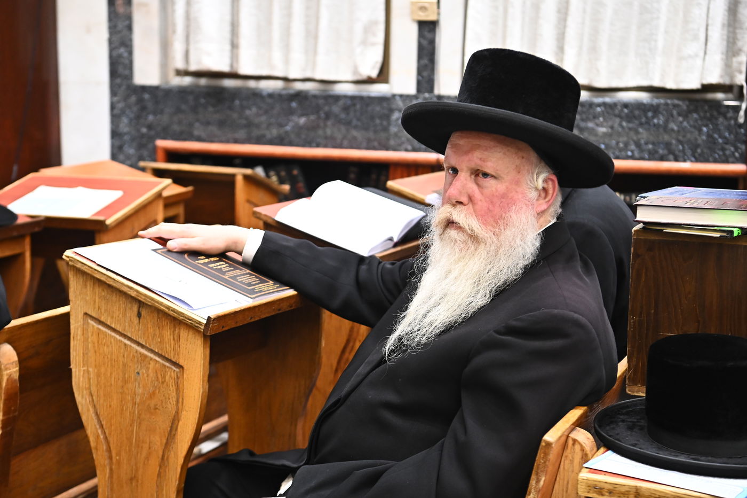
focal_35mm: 60
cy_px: 249
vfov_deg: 22.6
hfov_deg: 33.4
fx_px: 1244
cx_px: 374
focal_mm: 60
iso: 2500
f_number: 4.5
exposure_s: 1/200
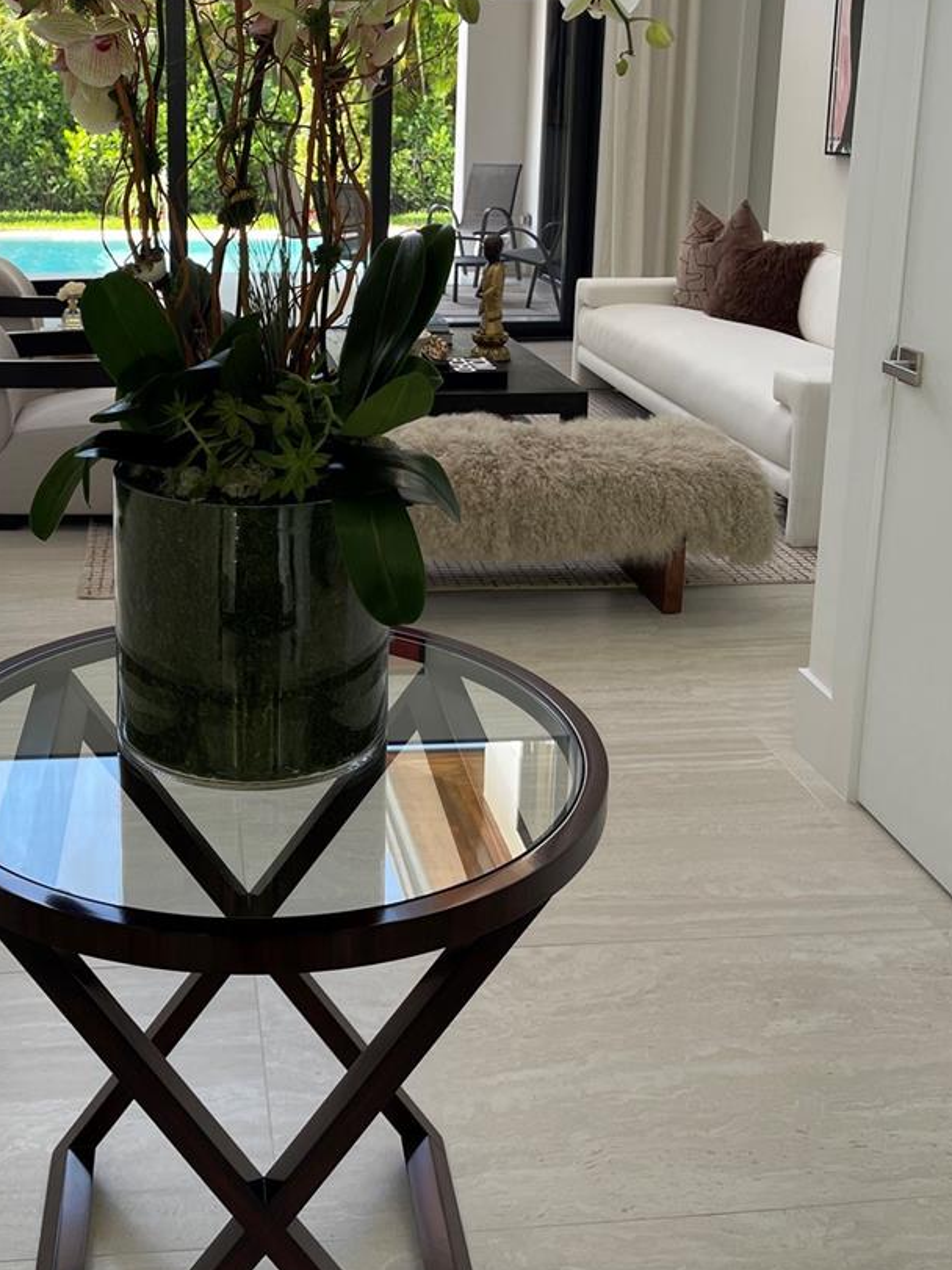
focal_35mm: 37
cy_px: 373
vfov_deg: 48.8
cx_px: 288
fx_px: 1357
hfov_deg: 38.1
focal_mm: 5.1
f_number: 1.6
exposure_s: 1/121
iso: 50
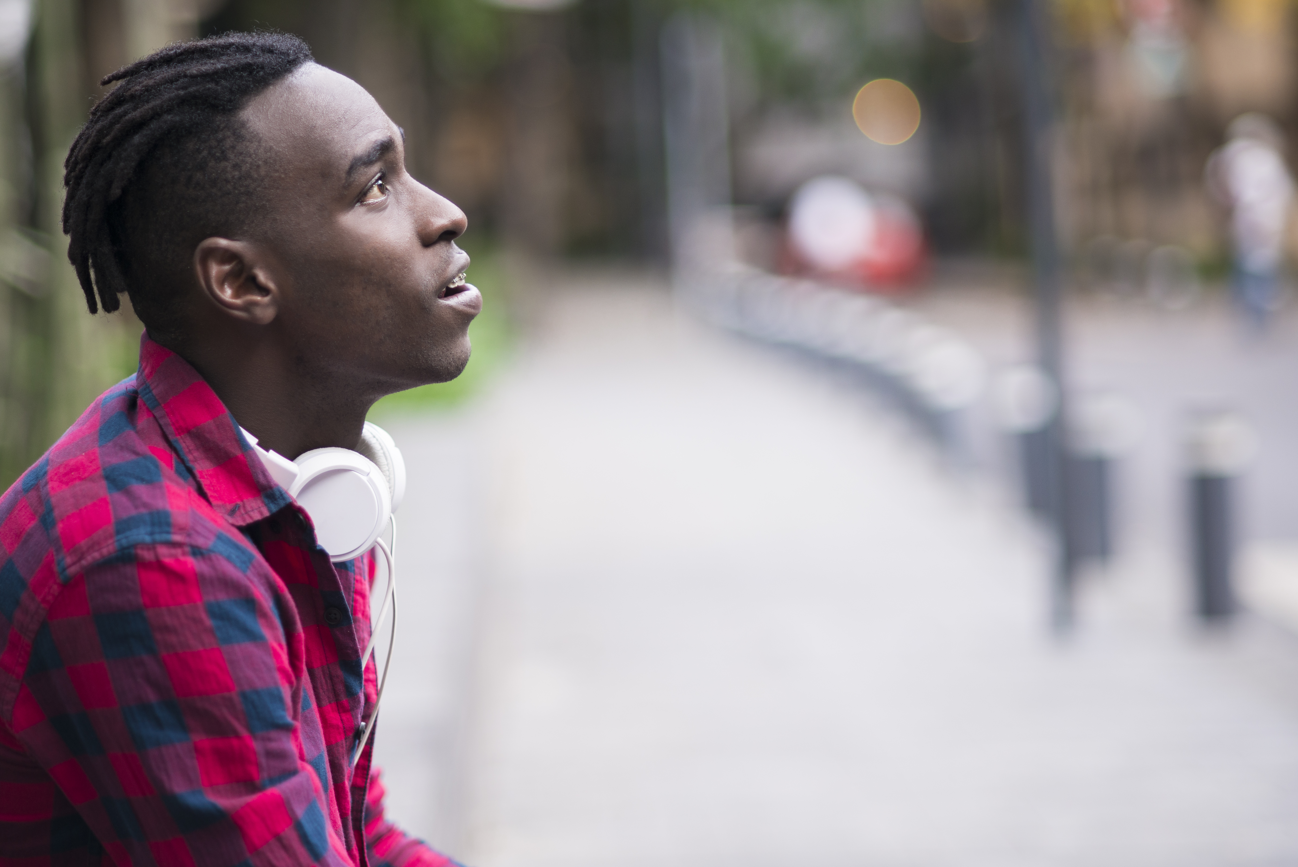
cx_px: 651
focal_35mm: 92
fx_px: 3318
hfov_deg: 22.1
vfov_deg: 14.9
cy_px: 415
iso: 250
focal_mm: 85
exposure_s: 1/160
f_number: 1.8
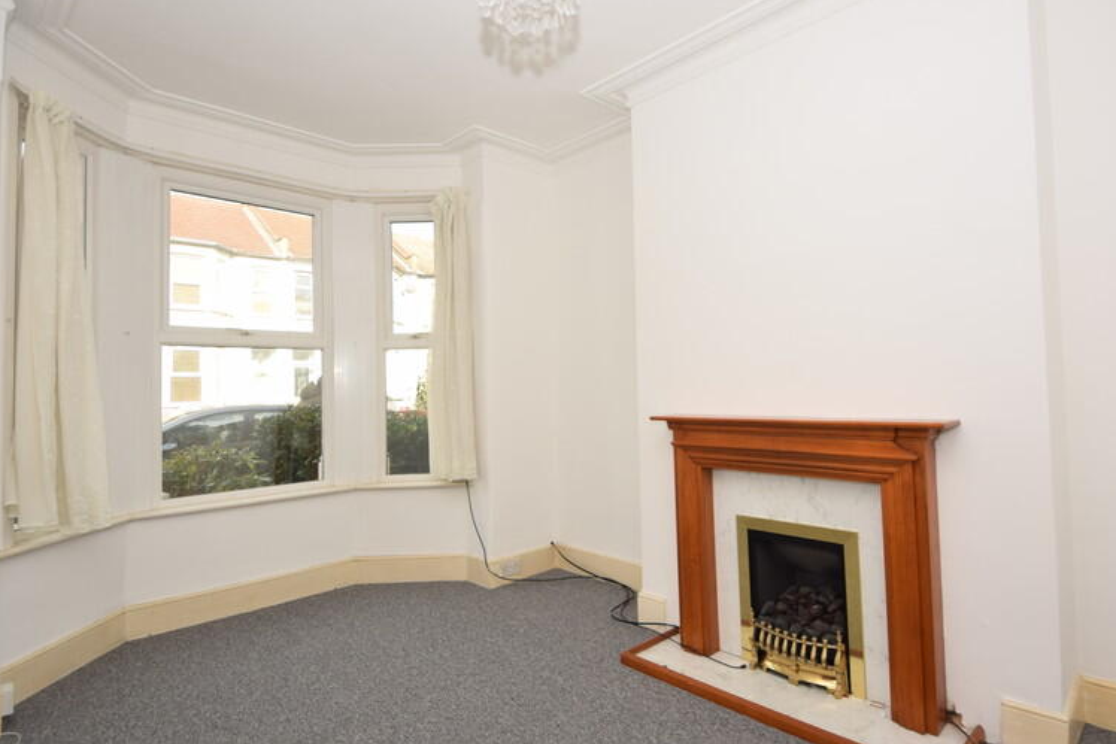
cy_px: 362
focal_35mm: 27
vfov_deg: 48.4
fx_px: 827
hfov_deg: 68.0
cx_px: 583
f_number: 5.6
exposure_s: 1/125
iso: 110
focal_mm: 13
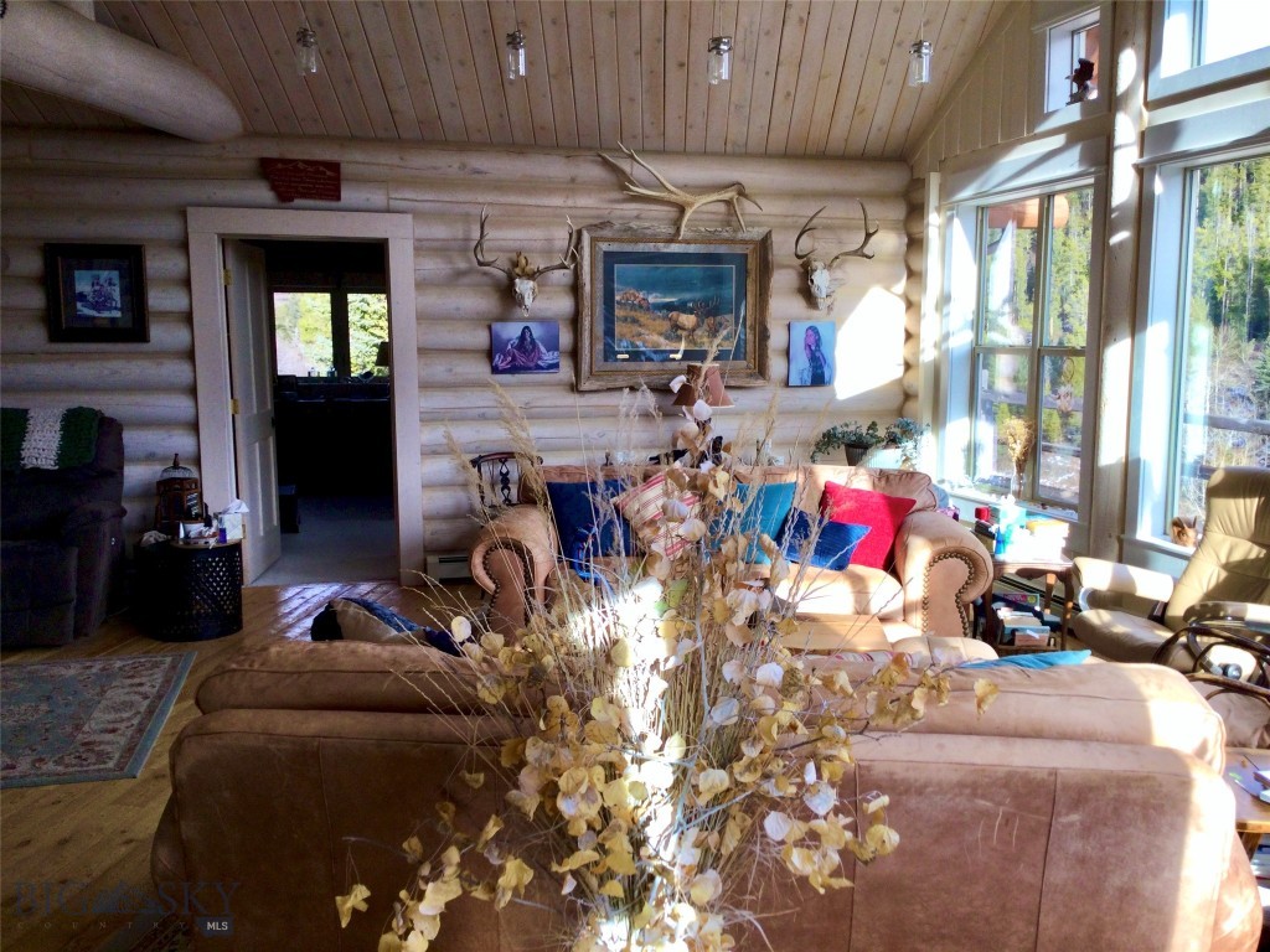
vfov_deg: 45.4
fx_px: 1137
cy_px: 476
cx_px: 635
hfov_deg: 58.4
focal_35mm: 31
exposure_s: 1/120
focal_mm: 3.3
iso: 25
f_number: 2.4
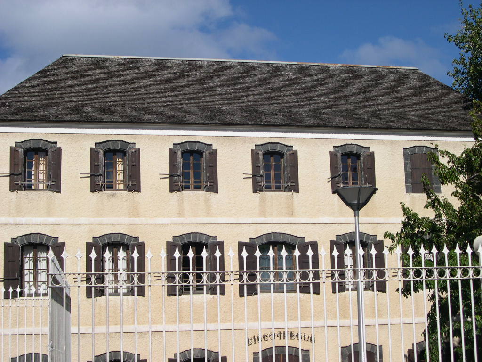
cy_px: 181
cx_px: 241
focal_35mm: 57
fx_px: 794
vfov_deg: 25.7
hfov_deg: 33.8
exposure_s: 1/279
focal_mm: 12.2
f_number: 9.2
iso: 100
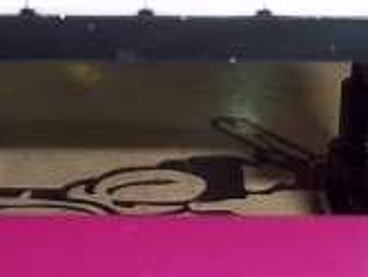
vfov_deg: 11.3
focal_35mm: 131
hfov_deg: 15.0
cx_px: 147
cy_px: 29
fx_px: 1394
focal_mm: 6.5
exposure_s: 1/30
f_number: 3.1
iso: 80
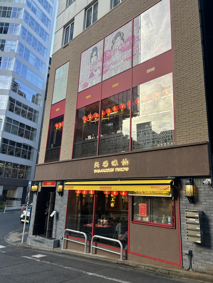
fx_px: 213
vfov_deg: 67.3
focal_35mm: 26
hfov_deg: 53.1
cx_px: 106
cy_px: 142
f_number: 1.5
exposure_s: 1/323
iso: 50
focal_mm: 5.7
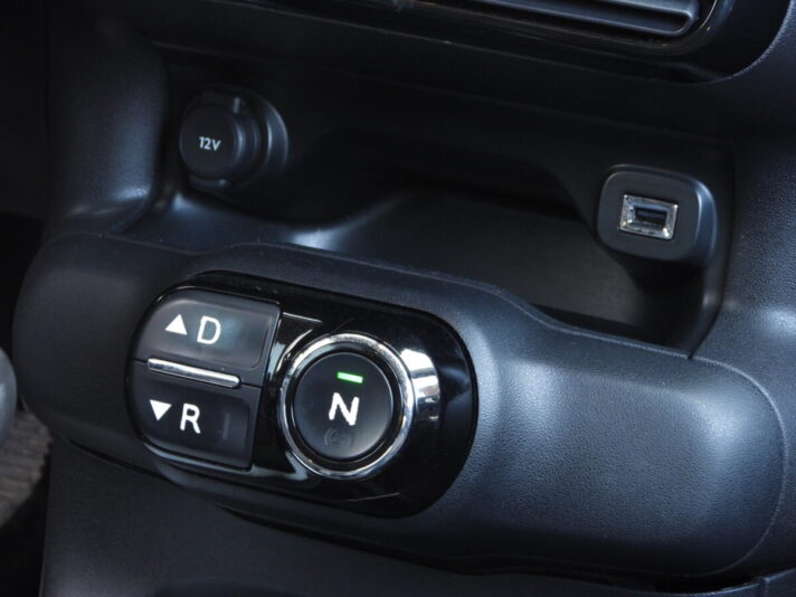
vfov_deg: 8.0
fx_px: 4254
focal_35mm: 185
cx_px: 398
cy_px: 298
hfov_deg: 10.7
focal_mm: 33.2
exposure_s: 1/20
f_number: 4.5
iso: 400
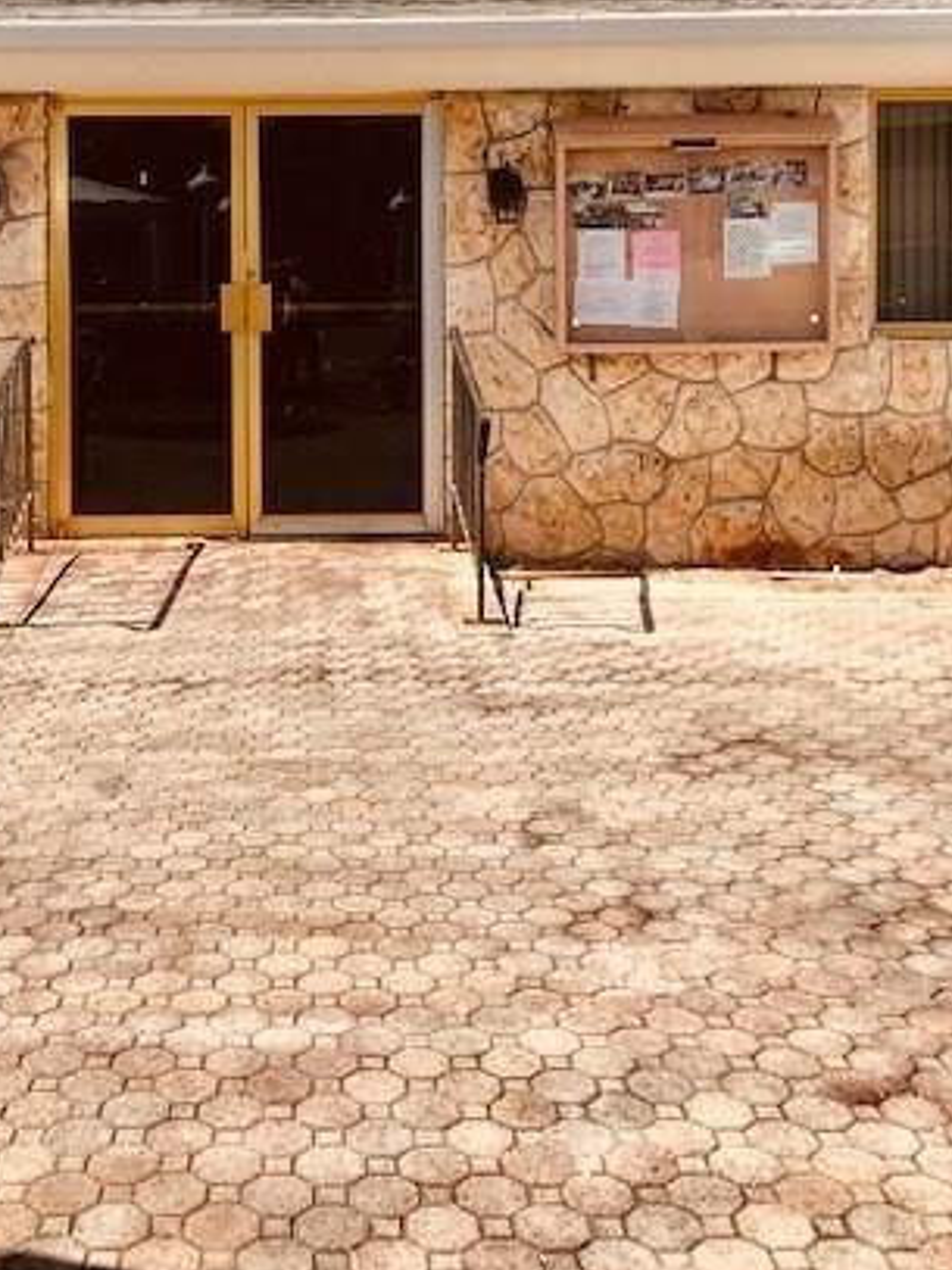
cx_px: 281
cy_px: 331
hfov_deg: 32.4
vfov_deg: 41.8
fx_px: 1614
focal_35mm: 44
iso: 20
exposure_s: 1/2227
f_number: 1.8
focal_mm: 3.99
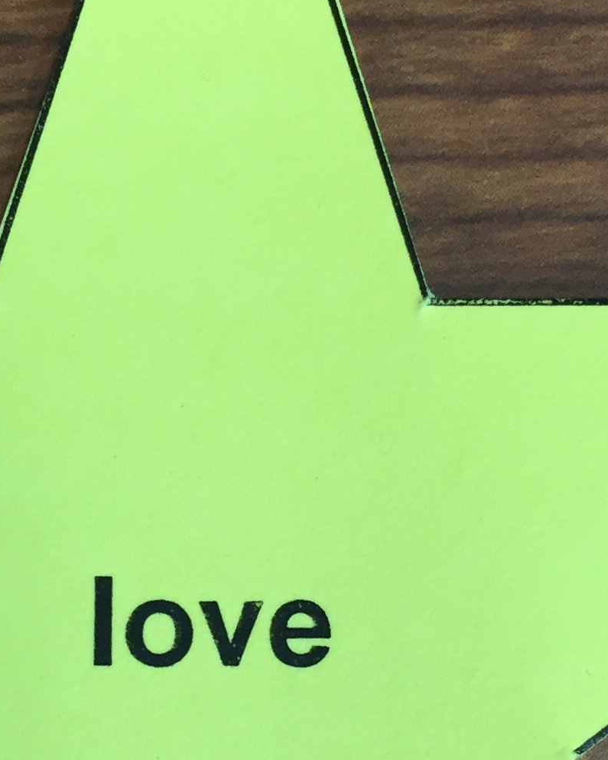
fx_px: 2091
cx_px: 233
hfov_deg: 16.5
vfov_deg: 20.3
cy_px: 651
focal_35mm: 93
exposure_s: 1/30
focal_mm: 4.15
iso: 32
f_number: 2.2
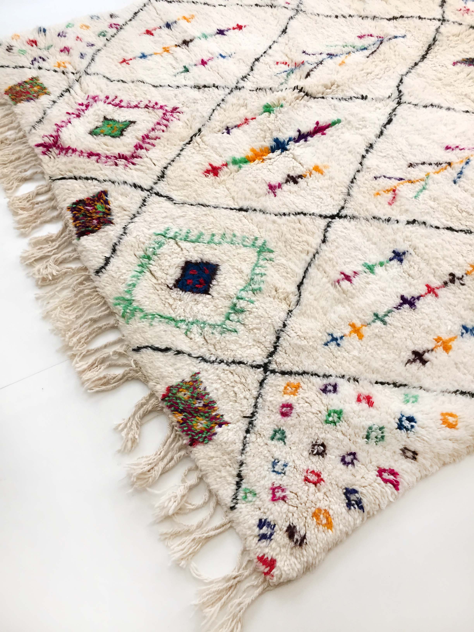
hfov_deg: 48.2
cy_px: 316
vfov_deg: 61.7
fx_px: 529
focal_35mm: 29
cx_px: 237
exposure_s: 1/33
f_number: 2.2
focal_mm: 4.15
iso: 125
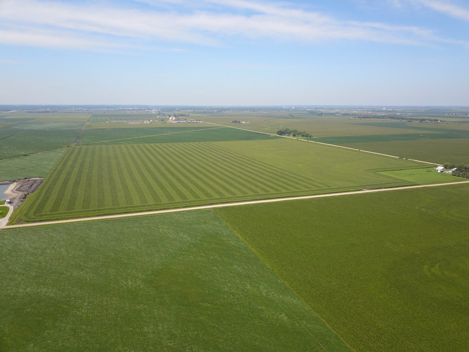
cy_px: 176
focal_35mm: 26
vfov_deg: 53.1
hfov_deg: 67.3
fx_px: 352
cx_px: 234
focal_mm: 4.73
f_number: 2.2
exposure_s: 1/1026
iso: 100
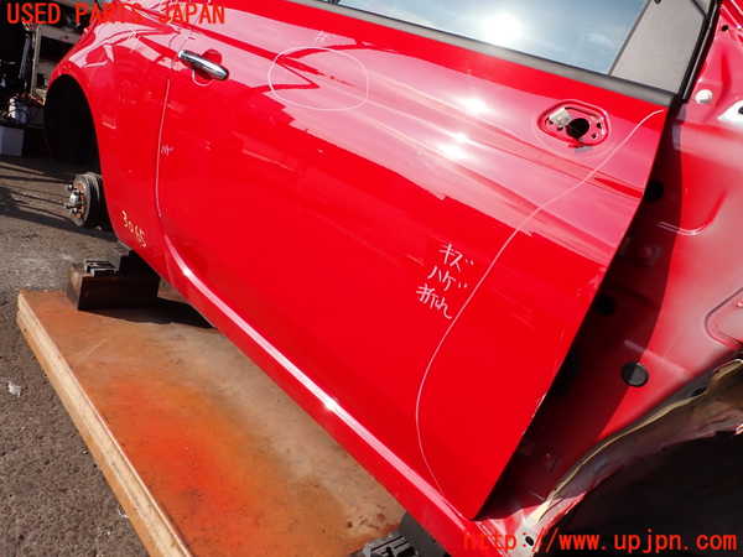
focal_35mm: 25
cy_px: 278
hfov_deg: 69.4
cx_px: 372
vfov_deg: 54.9
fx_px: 537
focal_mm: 4.5
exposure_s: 1/200
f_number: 8
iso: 100
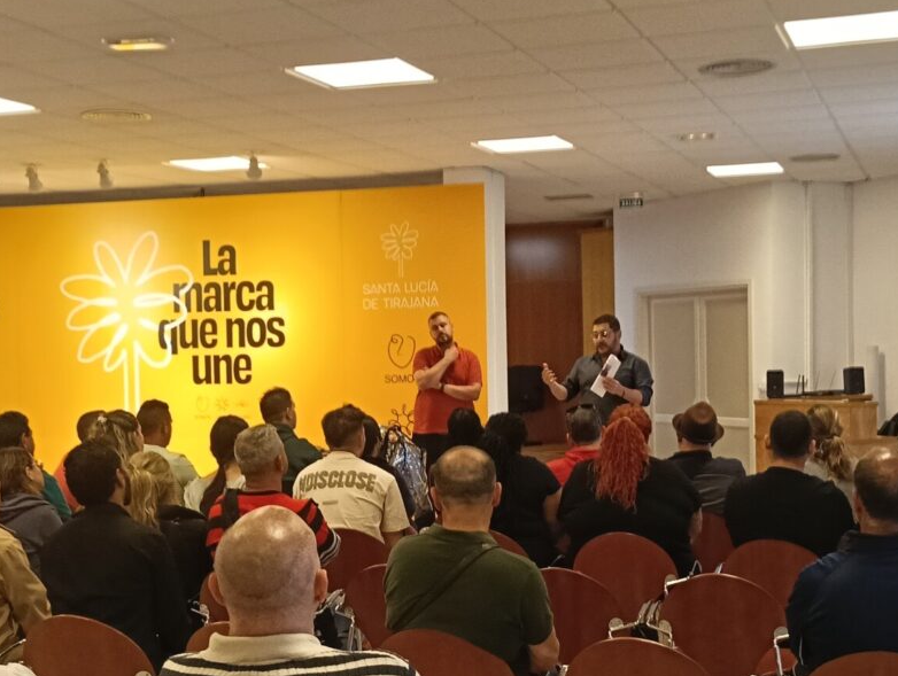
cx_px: 455
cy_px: 391
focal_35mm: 55
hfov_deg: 34.9
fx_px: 1429
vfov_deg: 26.6
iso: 200
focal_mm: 3.98
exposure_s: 1/33.3
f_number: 1.8
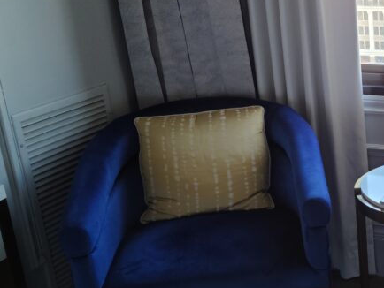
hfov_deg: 26.6
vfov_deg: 22.2
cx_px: 439
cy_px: 178
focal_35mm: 66
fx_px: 733
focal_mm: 5.9
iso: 50
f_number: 2
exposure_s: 1/60
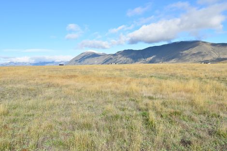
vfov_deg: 39.9
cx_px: 114
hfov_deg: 57.2
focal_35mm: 33
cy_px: 76
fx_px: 208
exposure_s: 1/400
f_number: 10
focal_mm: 22
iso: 200
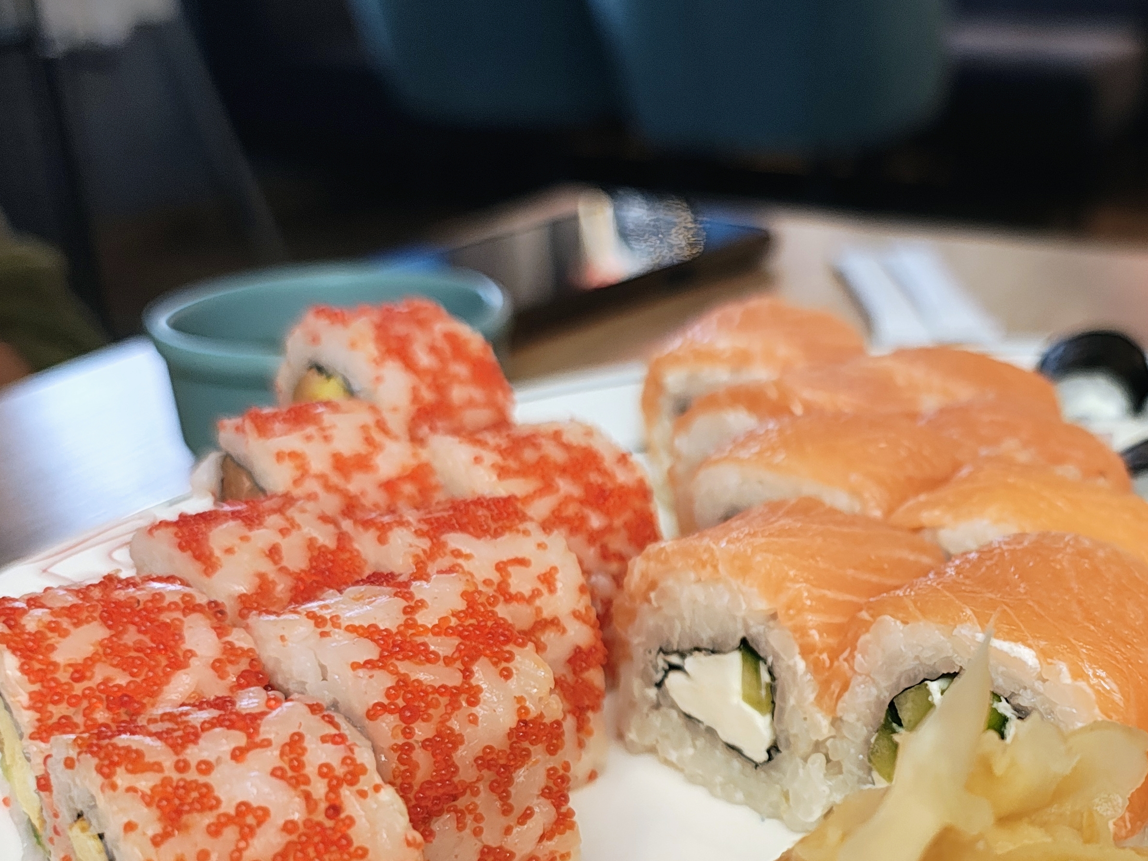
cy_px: 651
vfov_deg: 32.9
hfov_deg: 42.5
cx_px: 865
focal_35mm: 43
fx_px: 1426
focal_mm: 5.89
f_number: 1.4
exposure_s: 1/50
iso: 925
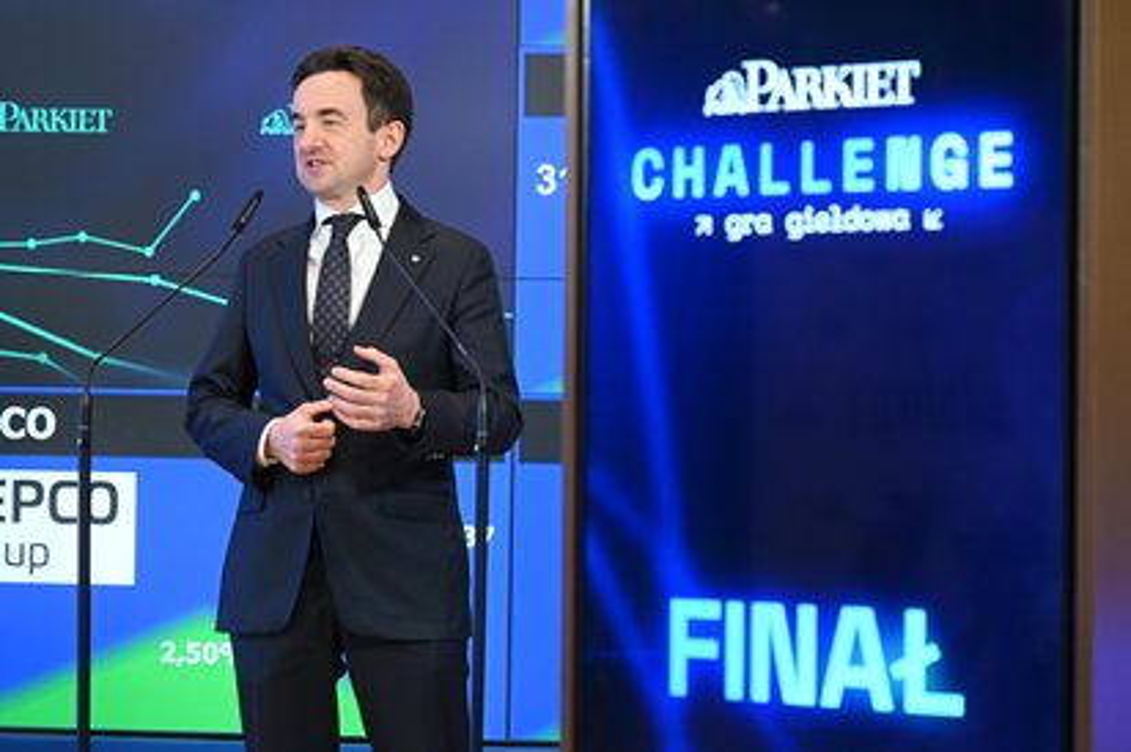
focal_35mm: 105
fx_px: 3296
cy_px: 376
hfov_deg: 19.5
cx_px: 566
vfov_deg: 13.0
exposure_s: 1/125
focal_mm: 105
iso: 3200
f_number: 5
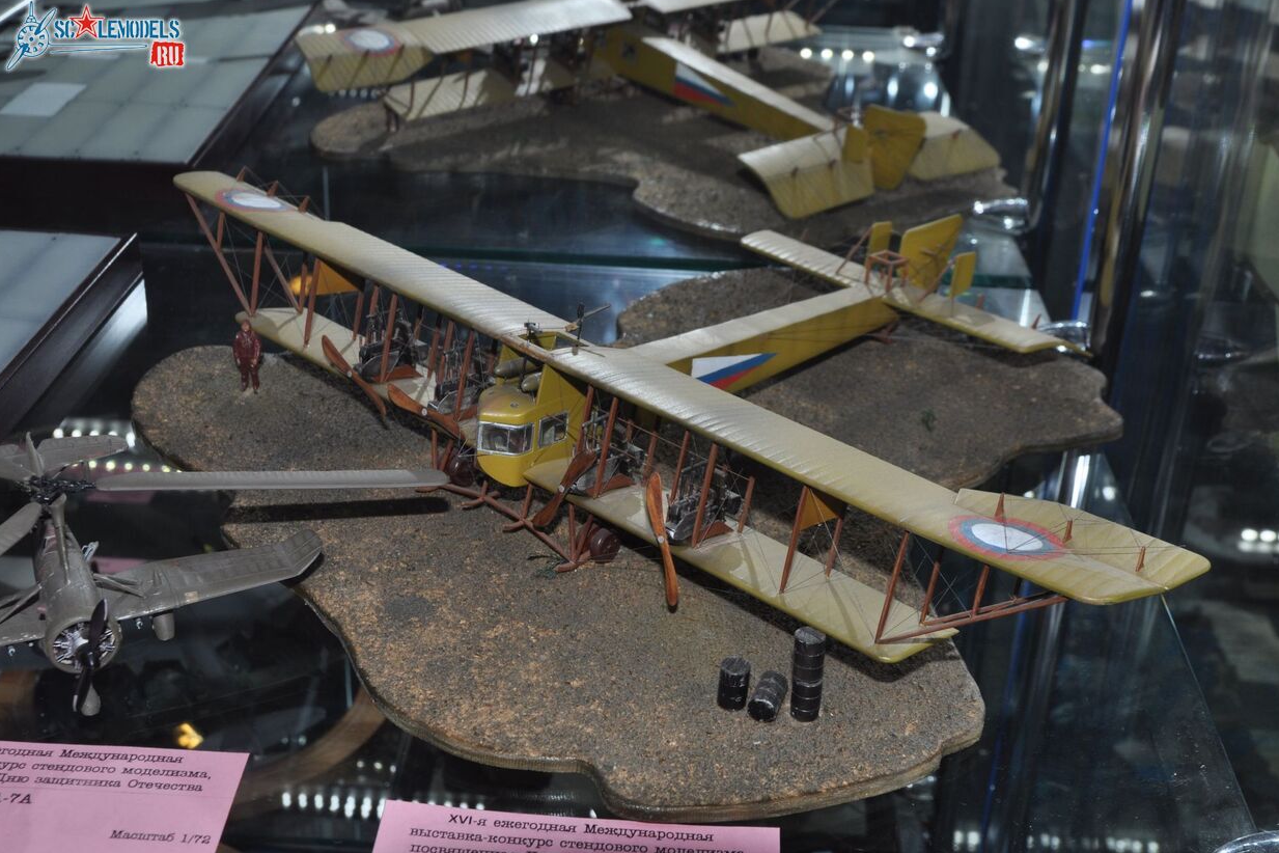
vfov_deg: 46.4
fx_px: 995
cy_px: 432
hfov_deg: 65.5
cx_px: 660
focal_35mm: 28
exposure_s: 1/200
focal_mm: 18
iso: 200
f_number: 10
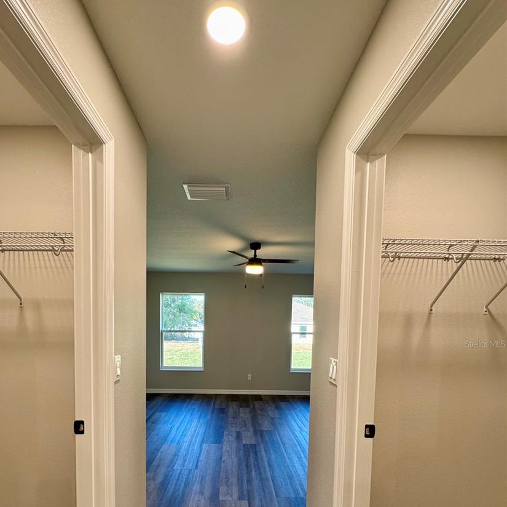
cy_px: 344
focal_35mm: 18
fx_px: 298
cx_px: 231
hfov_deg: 80.5
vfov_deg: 77.8
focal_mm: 2.22
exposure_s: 1/120
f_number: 2.2
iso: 200
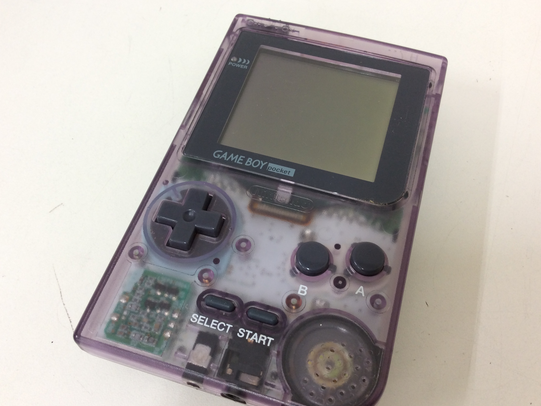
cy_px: 200
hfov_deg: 55.4
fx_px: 516
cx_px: 270
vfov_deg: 42.9
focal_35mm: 33
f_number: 2.4
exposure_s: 1/24
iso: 40
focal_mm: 3.3
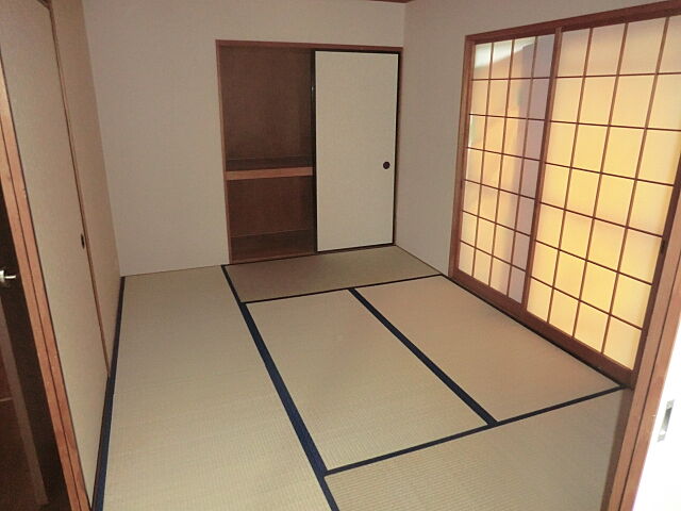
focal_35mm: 24
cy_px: 256
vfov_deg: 56.8
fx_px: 472
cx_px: 340
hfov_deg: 71.6
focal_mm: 4.3
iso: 400
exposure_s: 1/15
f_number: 3.2
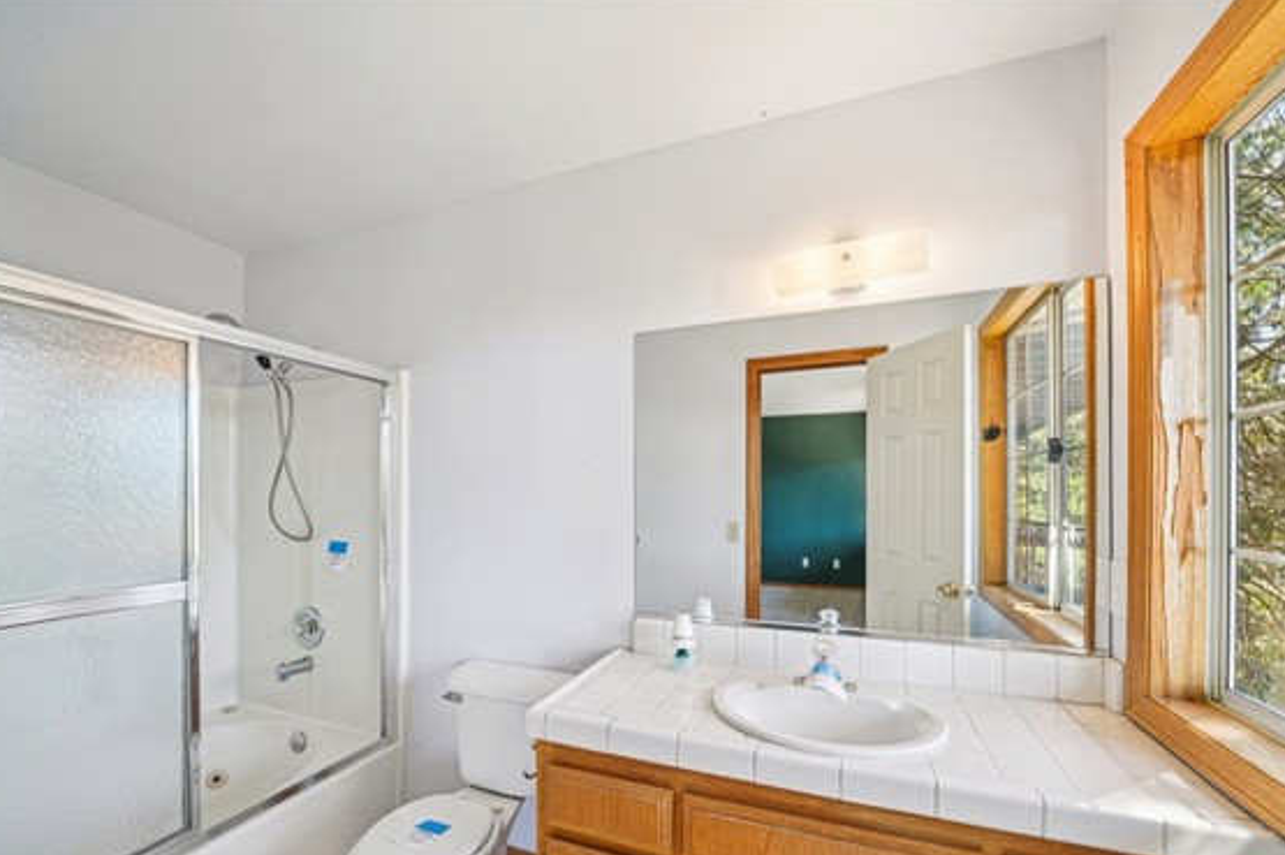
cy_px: 484
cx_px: 637
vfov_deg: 76.8
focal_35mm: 15
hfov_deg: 100.4
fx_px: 535
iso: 400
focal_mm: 13
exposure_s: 1/20
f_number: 9
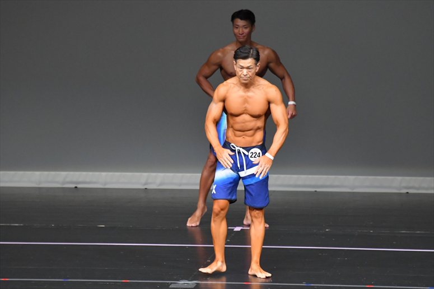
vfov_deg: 4.0
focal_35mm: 345
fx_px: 4157
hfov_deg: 6.0
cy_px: 144
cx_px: 217
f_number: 5.6
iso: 5000
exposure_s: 1/400
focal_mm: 230
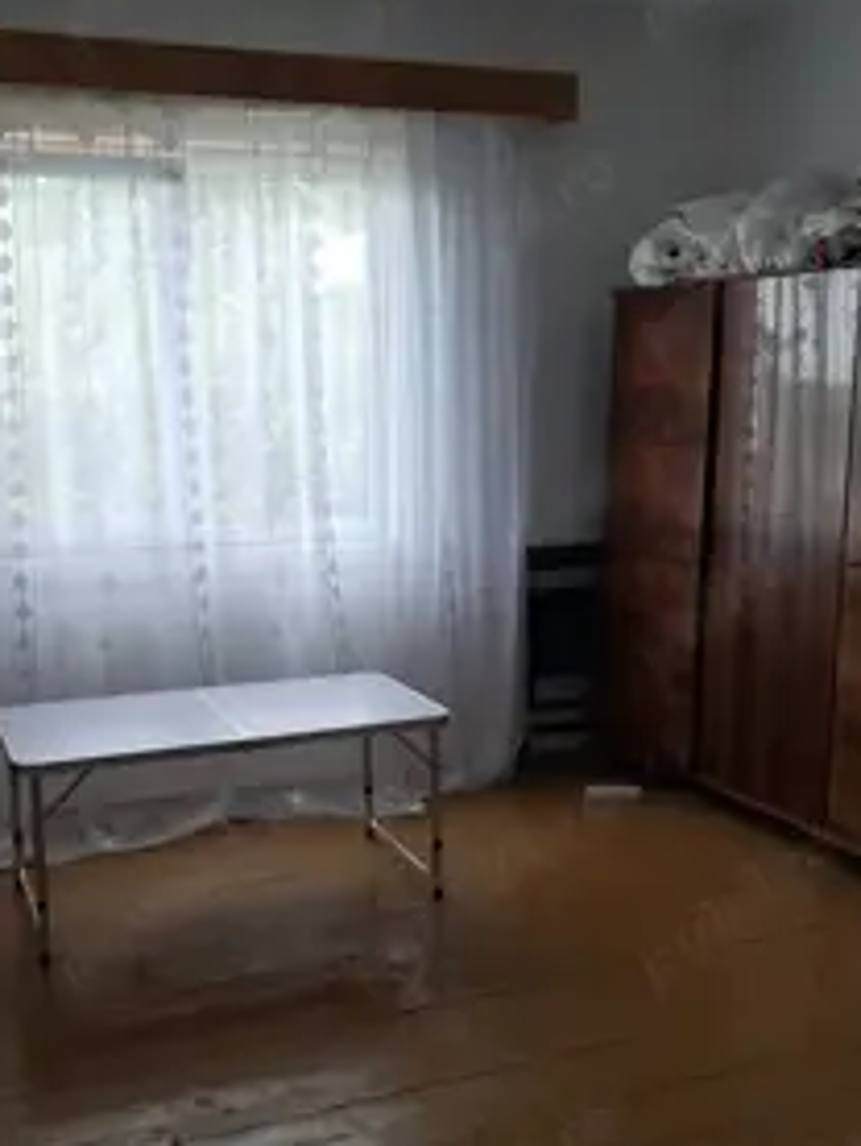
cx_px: 335
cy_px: 637
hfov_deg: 36.7
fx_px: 1292
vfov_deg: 47.8
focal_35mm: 39
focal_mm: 4
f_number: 1.8
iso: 50
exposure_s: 1/50
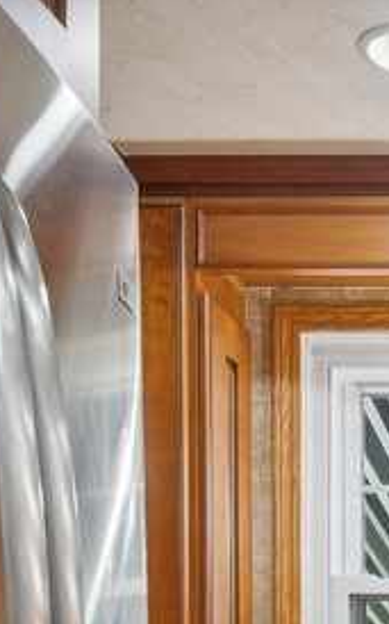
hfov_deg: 12.1
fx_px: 1647
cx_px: 764
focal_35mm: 97
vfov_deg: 19.9
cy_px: 778
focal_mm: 24
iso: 50
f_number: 11
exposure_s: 1
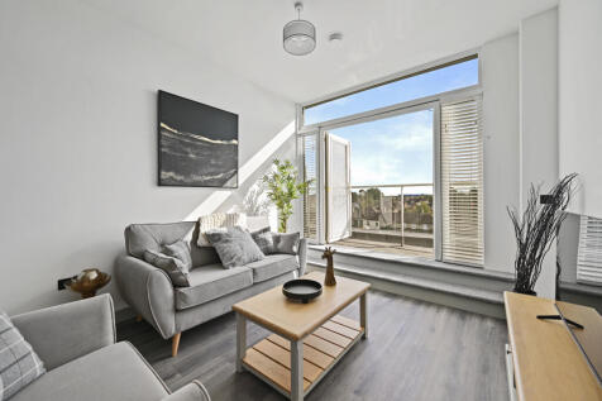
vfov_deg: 81.2
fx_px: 234
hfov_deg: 104.3
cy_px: 200
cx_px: 301
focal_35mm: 14
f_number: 7.1
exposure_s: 1/13
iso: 100
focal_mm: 14
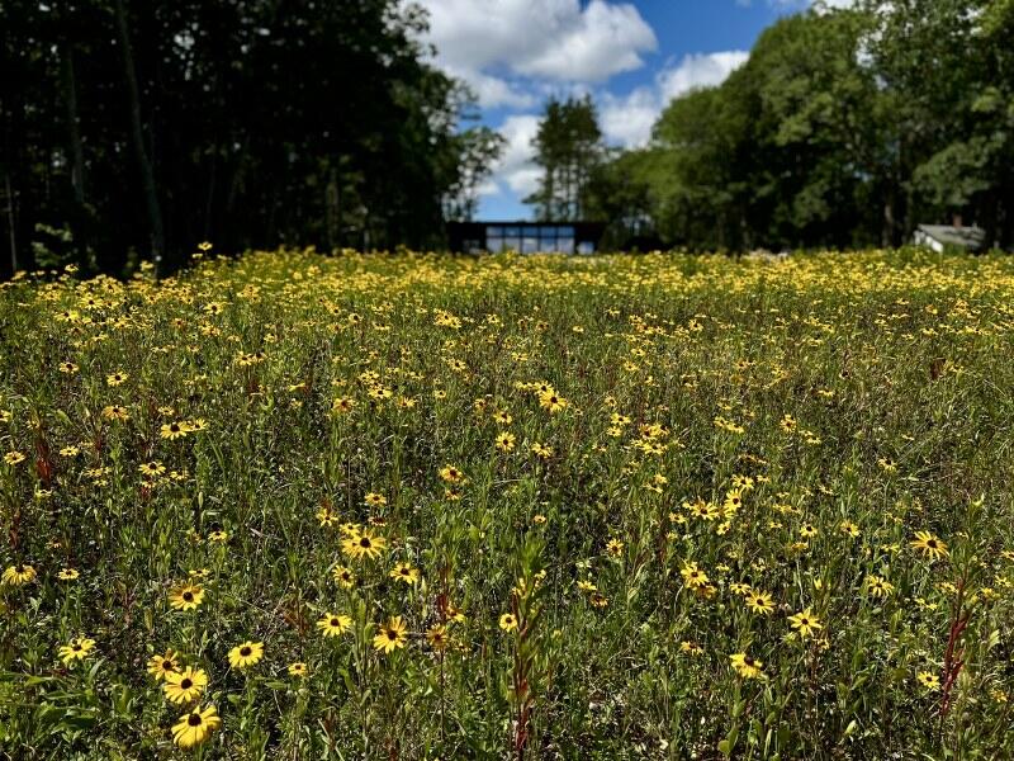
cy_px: 380
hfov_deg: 67.3
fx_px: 762
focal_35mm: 26
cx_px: 507
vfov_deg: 53.1
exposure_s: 1/11364
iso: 50
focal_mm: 5.7
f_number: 1.5
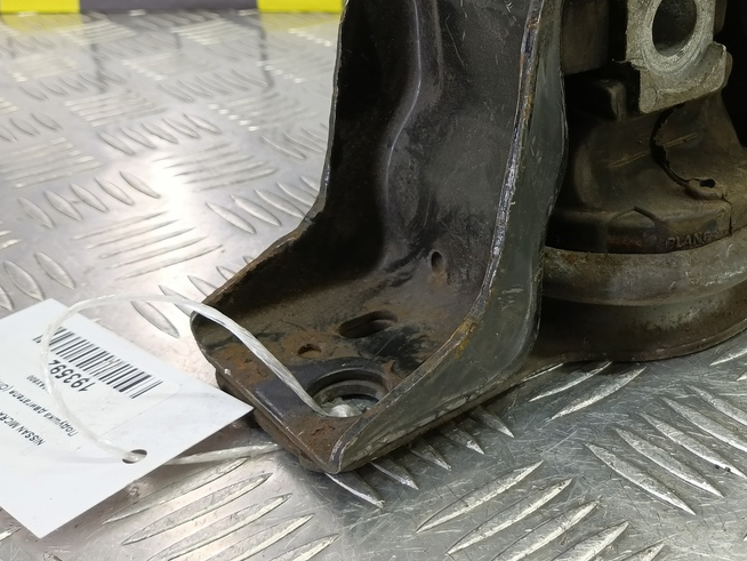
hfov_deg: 49.0
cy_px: 215
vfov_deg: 39.5
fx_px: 777
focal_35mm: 36
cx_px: 573
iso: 185
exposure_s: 1/50
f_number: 1.6
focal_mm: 4.11
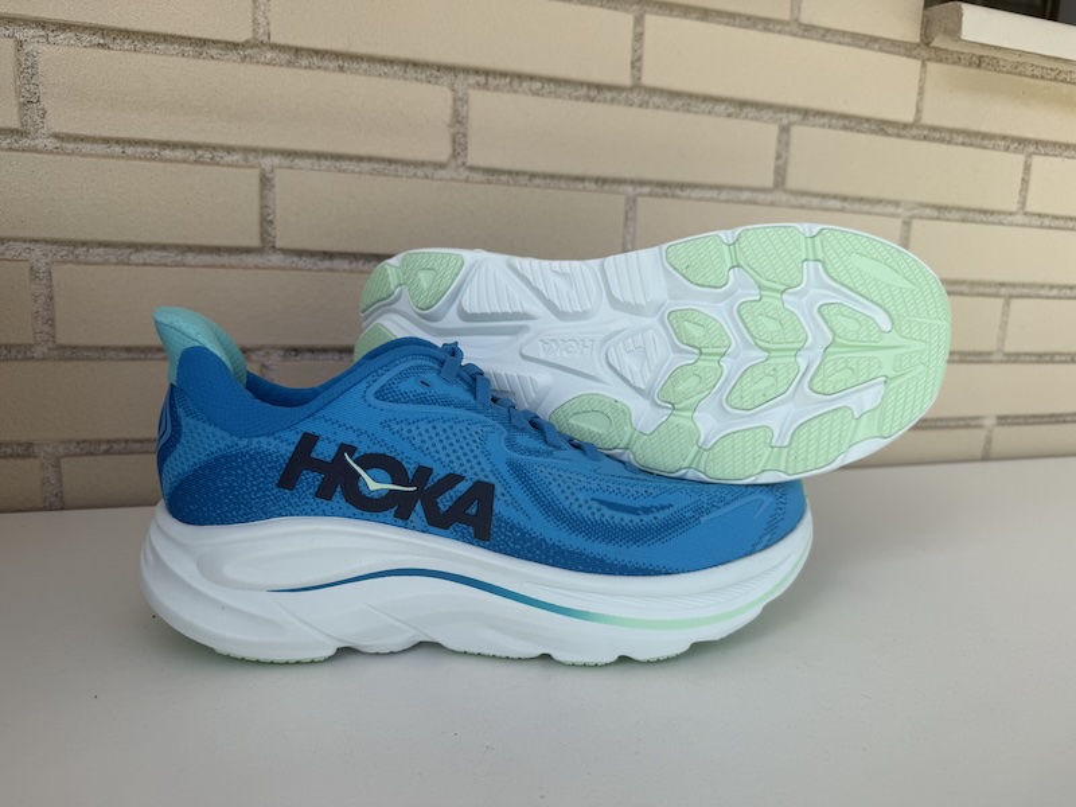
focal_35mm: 24
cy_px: 404
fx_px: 746
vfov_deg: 56.8
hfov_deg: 71.6
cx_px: 538
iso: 80
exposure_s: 1/1493
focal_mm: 6.76
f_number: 1.78
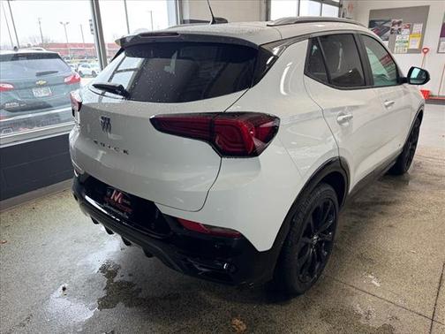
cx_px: 222
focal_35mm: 24
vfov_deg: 56.8
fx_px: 309
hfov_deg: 71.6
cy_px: 167
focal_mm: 6.76
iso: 200
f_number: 1.78
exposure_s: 1/120
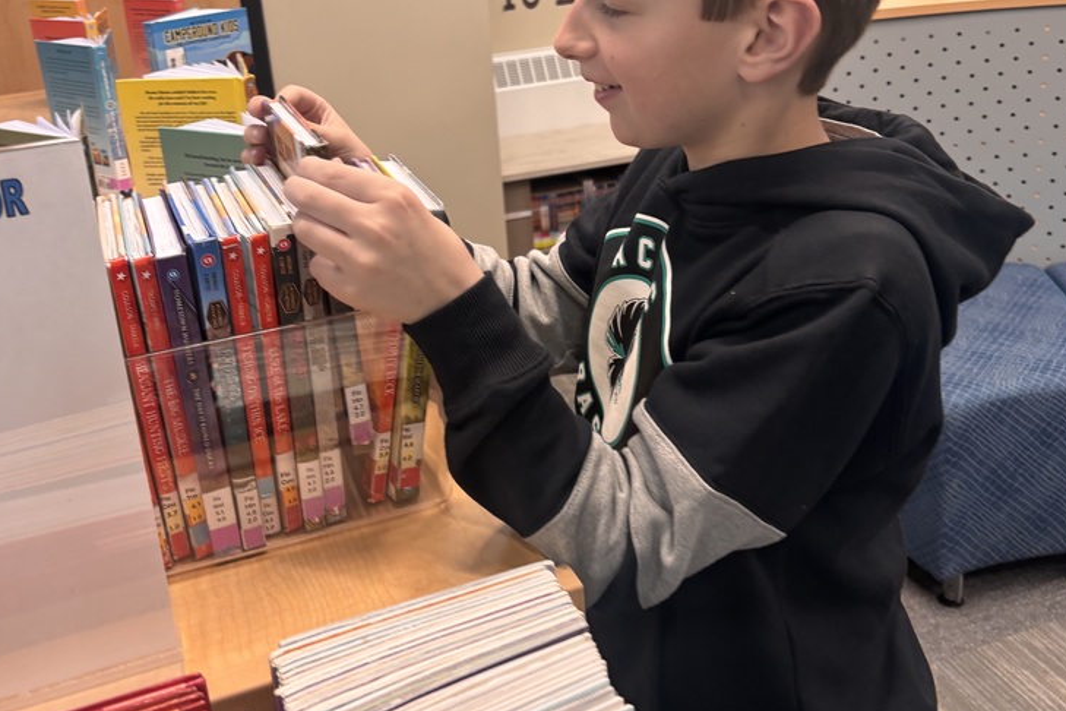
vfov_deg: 34.6
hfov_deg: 50.7
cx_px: 548
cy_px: 211
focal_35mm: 38
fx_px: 1125
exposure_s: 1/60
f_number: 1.6
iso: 80
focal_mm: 5.96
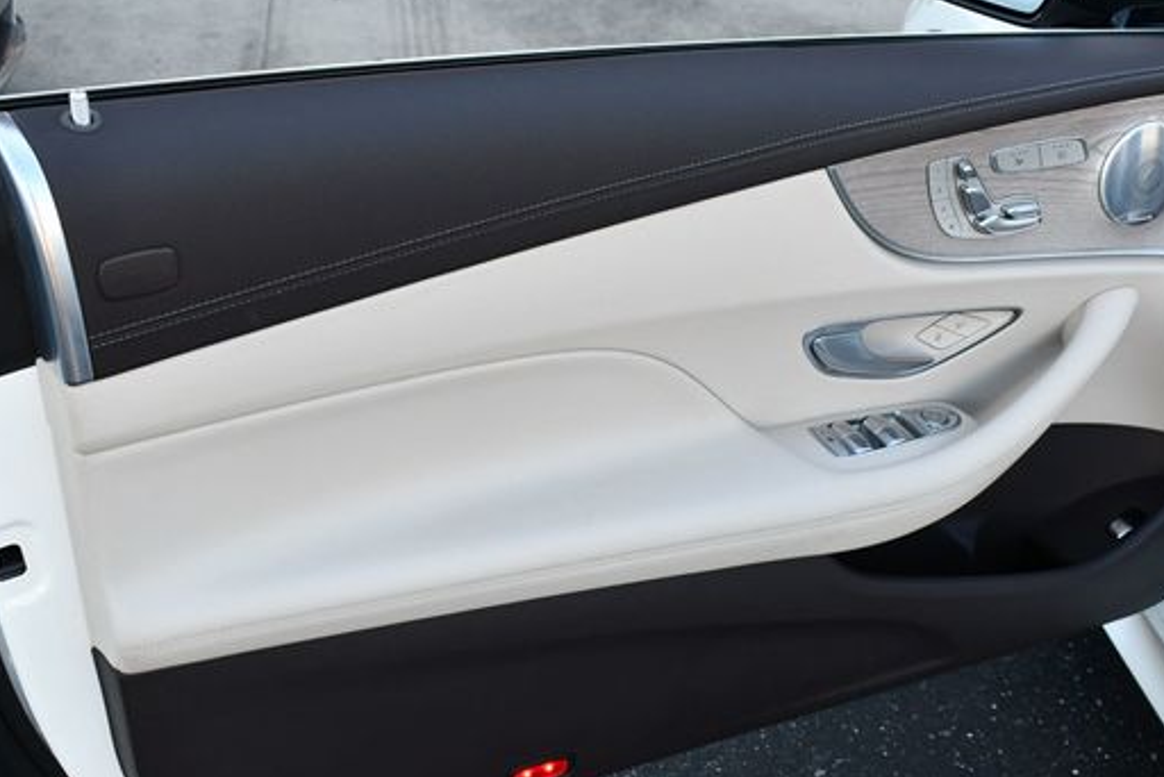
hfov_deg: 43.6
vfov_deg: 29.8
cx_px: 596
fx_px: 1456
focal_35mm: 45
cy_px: 470
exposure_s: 1/250
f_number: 5
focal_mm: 18
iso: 400
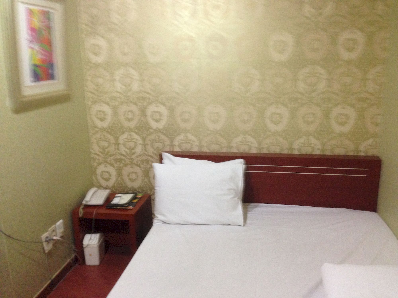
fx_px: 379
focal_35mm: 33
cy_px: 149
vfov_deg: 42.9
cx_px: 199
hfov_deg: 55.4
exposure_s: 1/20
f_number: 2.4
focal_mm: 4.12
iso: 320
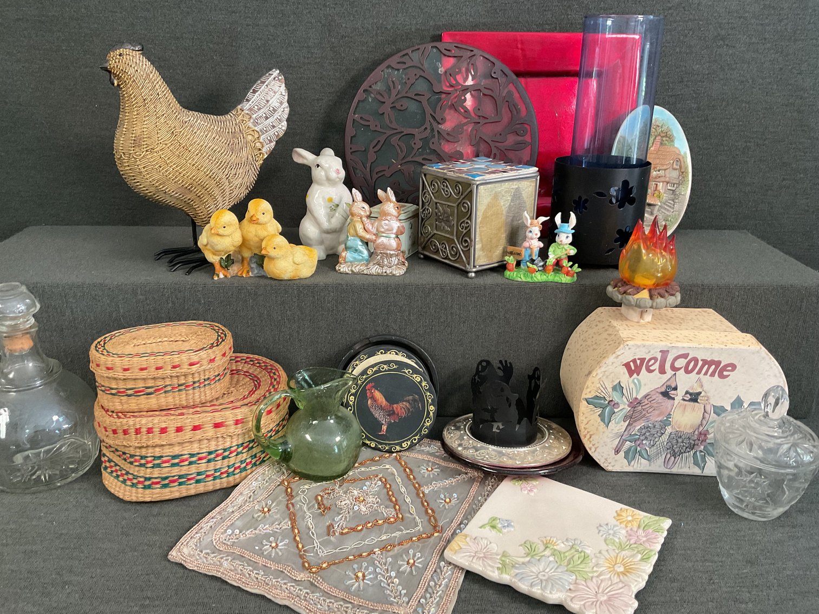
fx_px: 686
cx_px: 410
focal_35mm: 29
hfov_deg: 61.7
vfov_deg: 48.2
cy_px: 307
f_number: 1.8
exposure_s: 1/60
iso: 160
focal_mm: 3
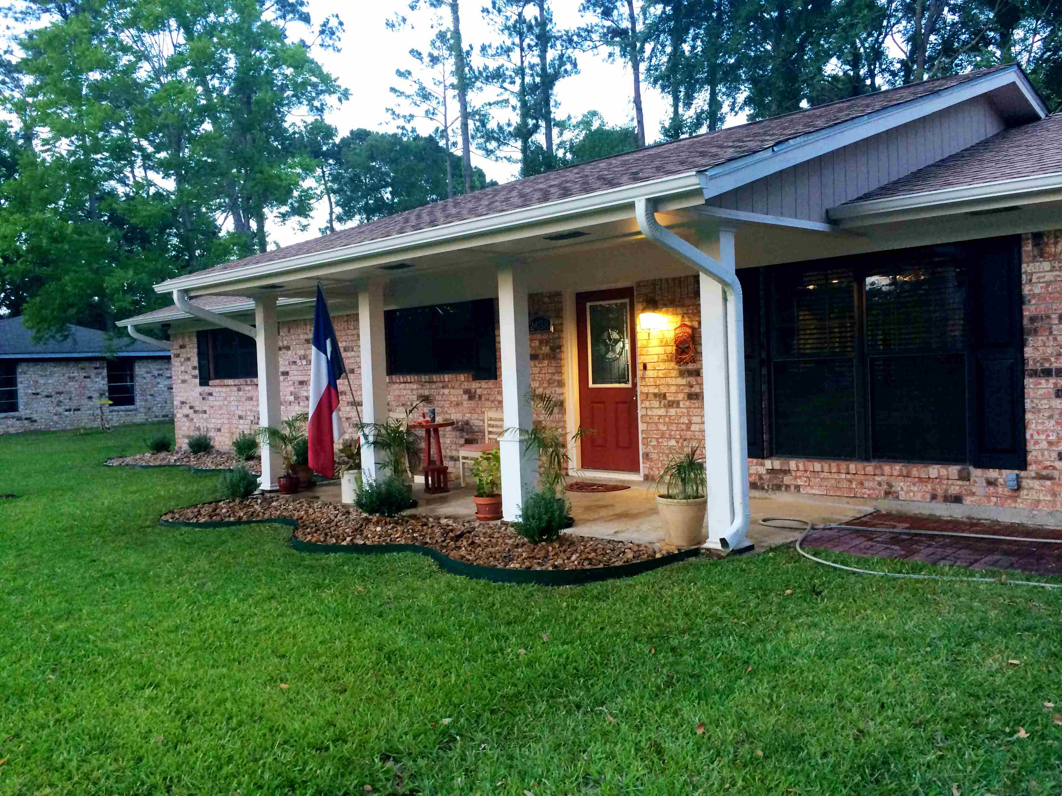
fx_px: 890
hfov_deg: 61.7
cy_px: 398
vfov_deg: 48.2
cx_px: 531
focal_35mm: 29
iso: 100
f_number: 2.2
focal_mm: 4.15
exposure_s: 1/30
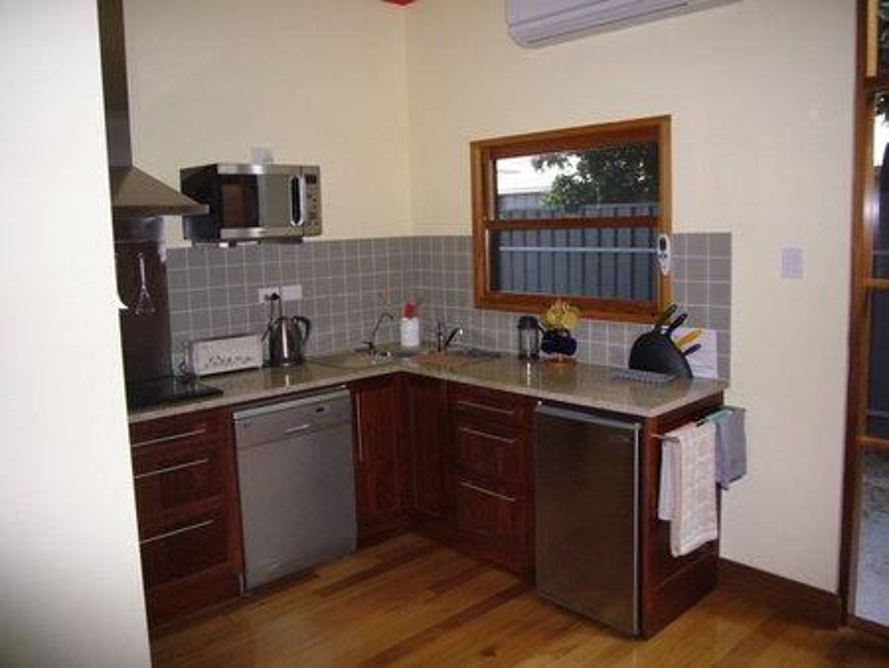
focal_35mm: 28
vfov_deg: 49.8
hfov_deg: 63.4
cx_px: 444
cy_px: 334
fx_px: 719
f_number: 2.8
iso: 200
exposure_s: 1/30
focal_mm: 4.6
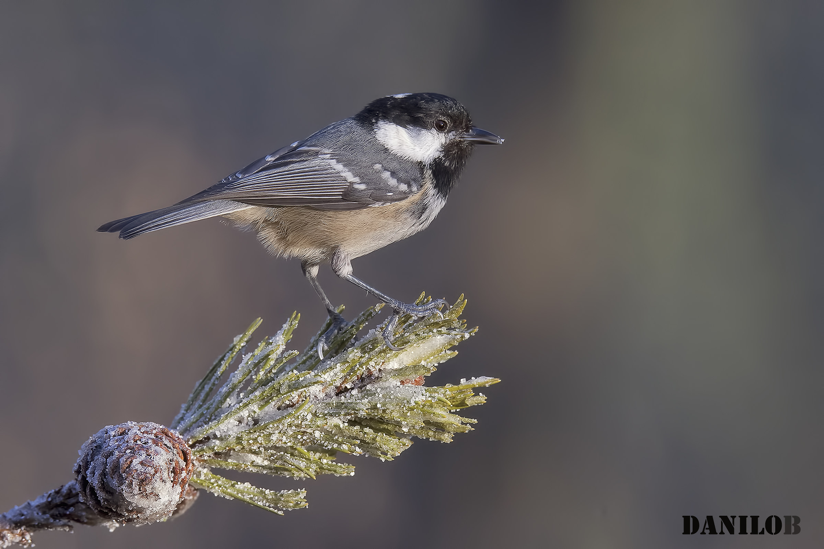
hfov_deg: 3.4
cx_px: 412
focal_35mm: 600
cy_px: 274
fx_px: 13732
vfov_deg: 2.3
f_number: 8
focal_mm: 400
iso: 1000
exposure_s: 1/250
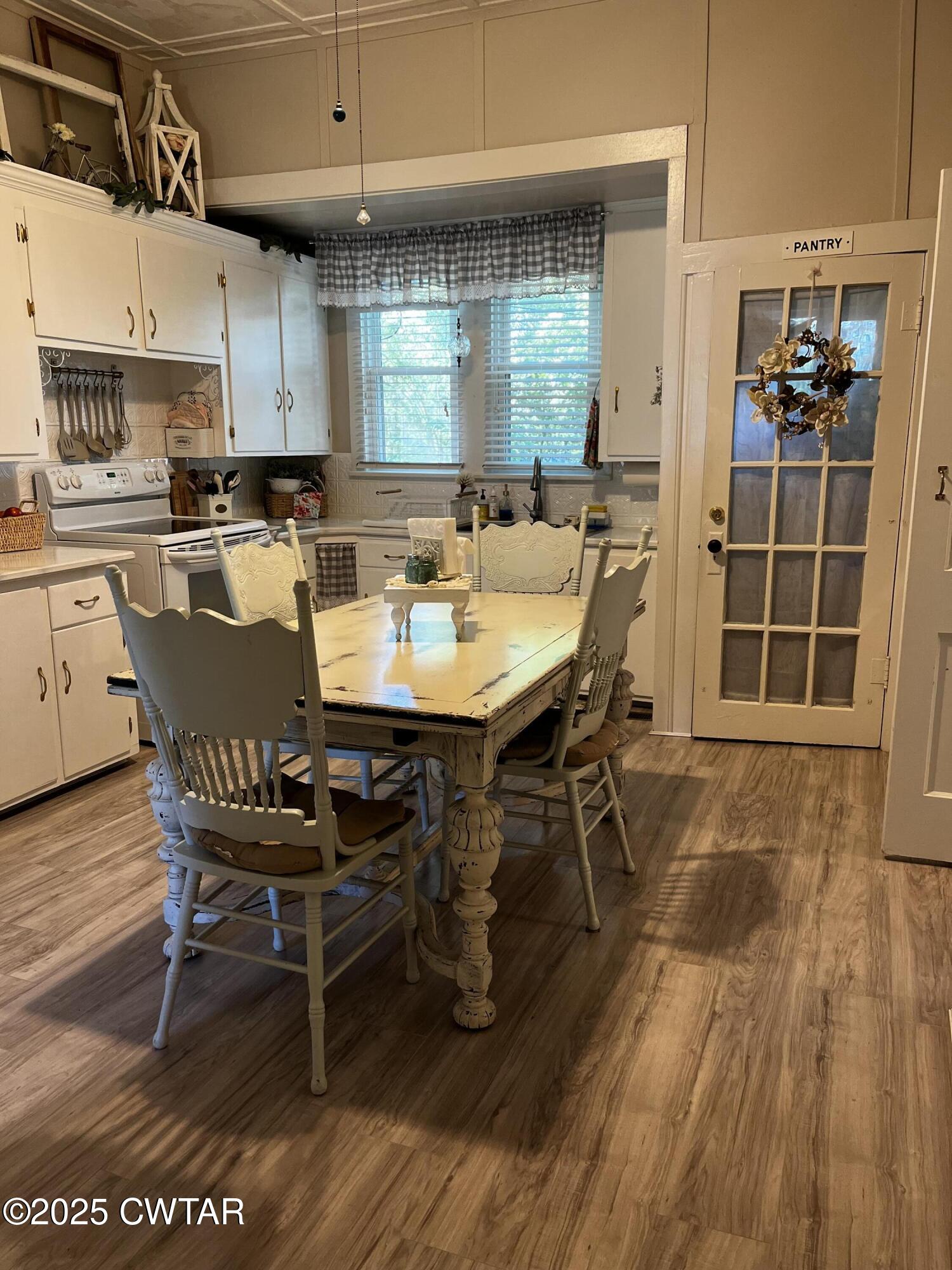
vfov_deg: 67.3
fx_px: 953
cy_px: 635
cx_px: 476
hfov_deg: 53.1
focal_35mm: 26
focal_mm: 5.1
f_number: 1.6
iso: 200
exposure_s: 1/60
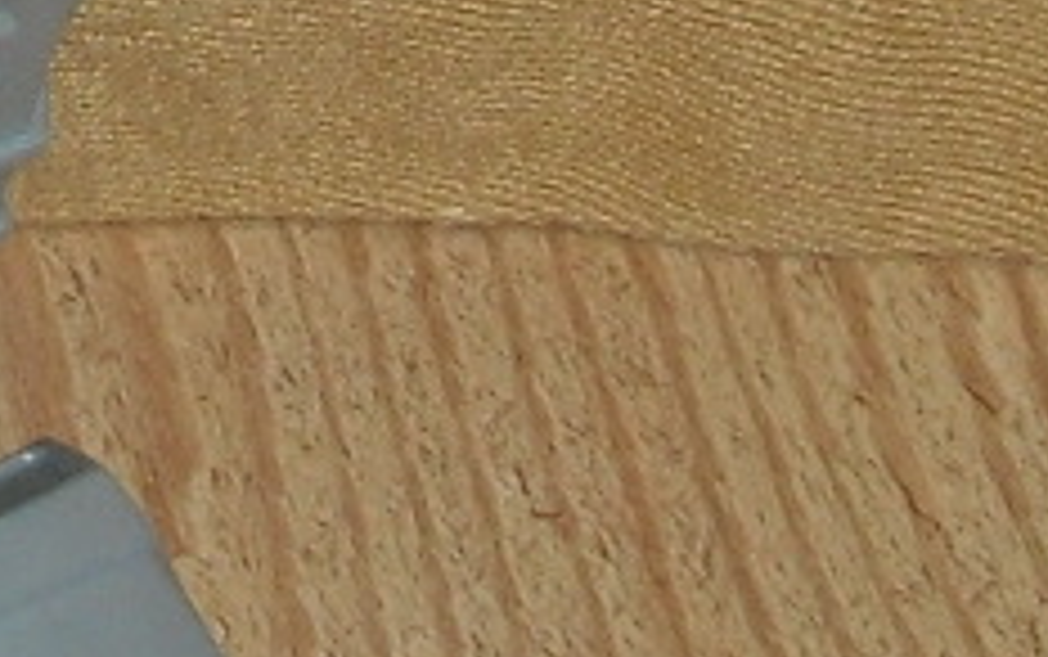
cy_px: -1534
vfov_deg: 4.7
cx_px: -765
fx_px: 7489
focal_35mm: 262
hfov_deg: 7.8
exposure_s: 1/60
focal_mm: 6.3
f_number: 3.1
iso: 100
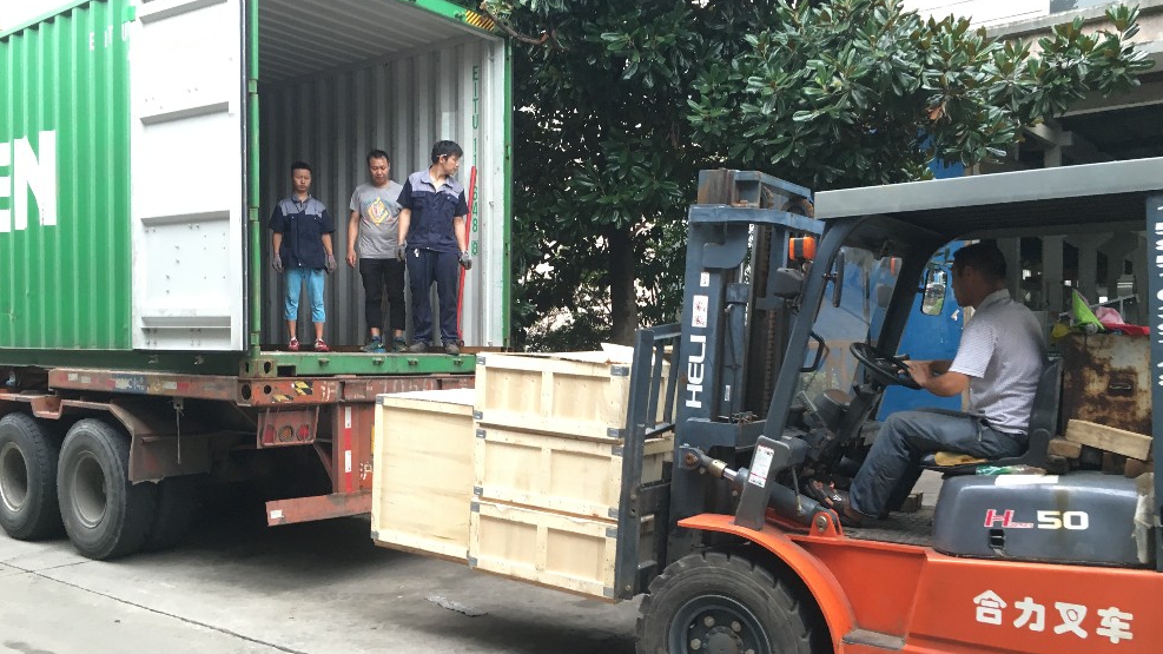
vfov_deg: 36.5
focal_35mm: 32
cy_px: 391
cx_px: 582
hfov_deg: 61.0
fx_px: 987
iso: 100
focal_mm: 4.15
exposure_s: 1/33
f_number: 2.2
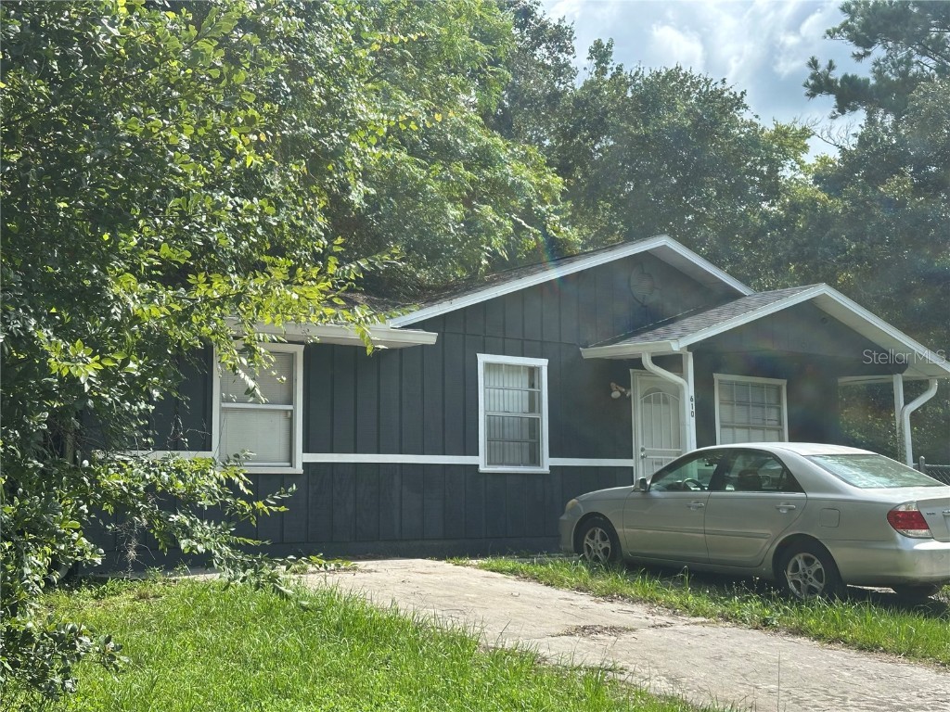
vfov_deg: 30.3
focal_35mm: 48
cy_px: 356
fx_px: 1317
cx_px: 475
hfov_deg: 39.7
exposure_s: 1/2070
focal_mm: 6.86
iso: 64
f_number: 1.78
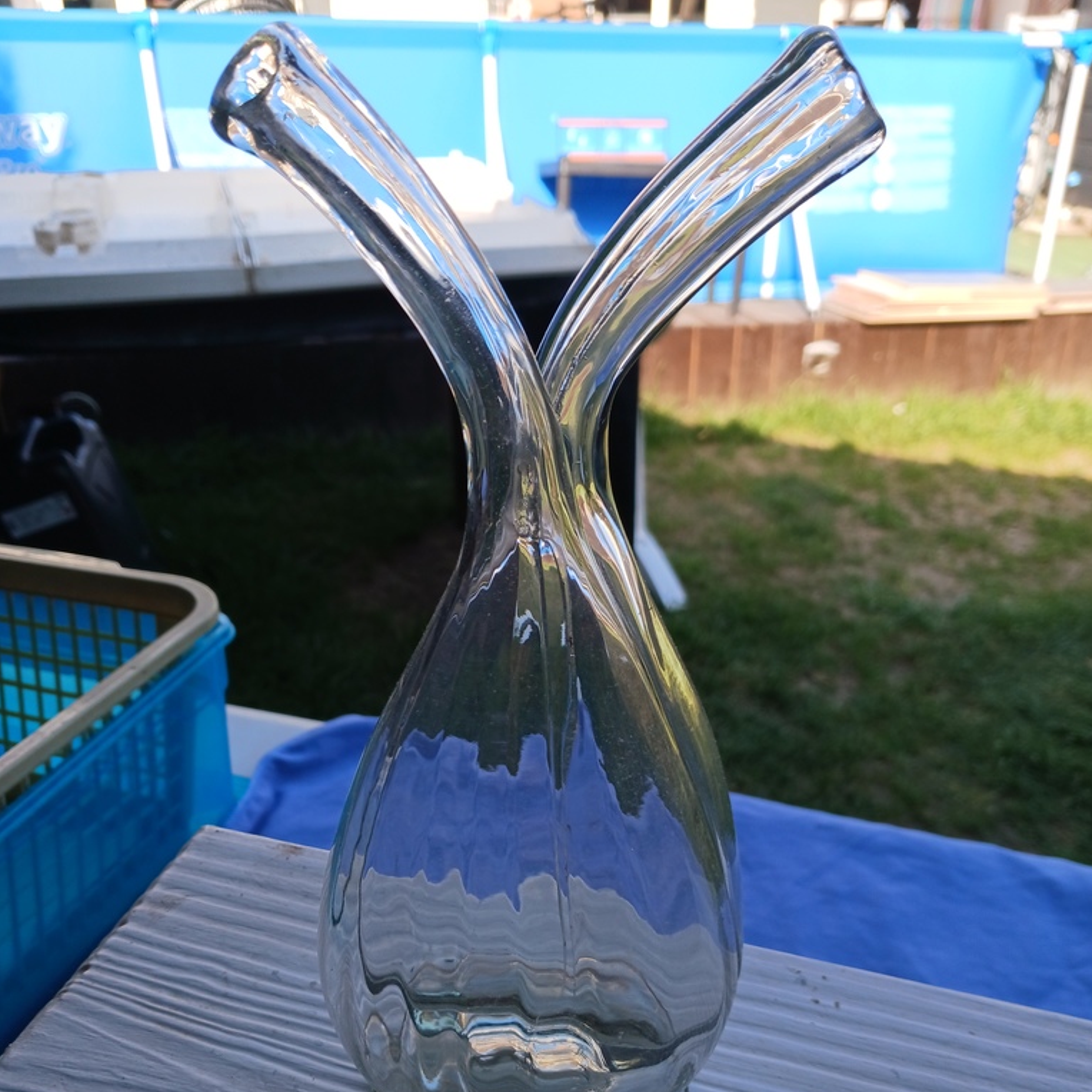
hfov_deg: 51.1
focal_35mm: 32
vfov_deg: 50.5
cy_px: 695
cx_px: 547
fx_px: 1142
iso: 20
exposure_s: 1/100
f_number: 1.8
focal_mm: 4
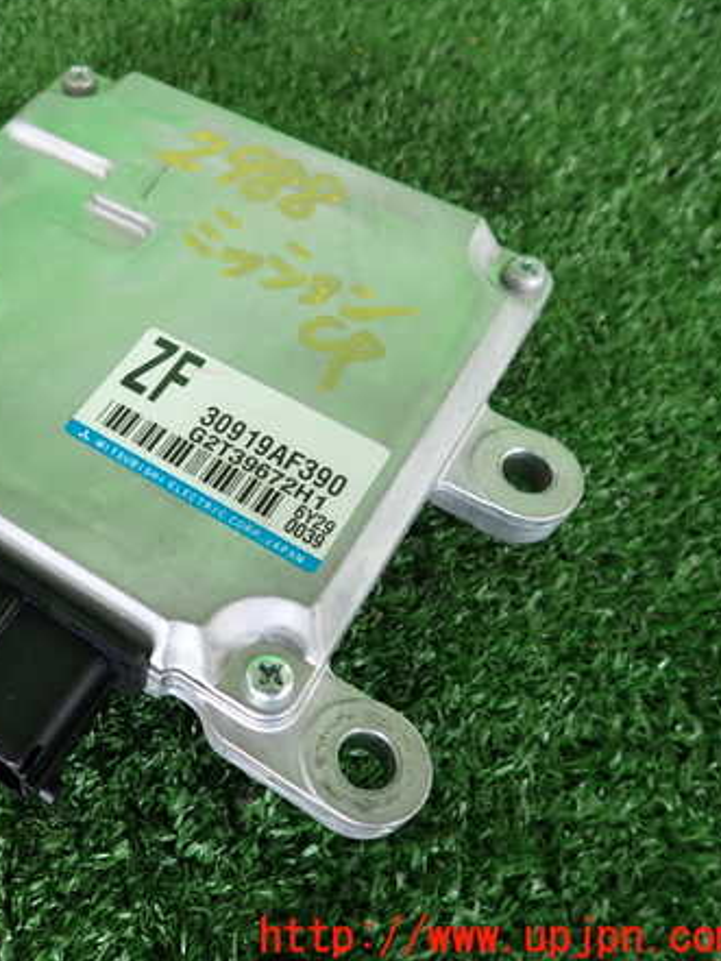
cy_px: 475
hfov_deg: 39.4
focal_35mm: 34
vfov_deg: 53.9
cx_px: 98
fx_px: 944
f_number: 2
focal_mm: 4.5
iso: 160
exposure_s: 1/60
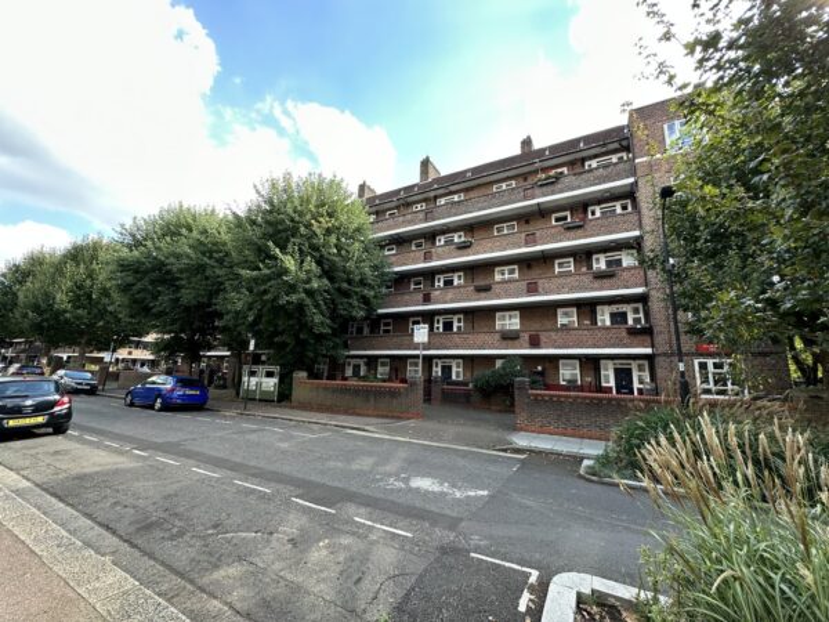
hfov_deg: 102.1
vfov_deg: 85.7
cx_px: 414
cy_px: 311
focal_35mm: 14
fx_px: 335
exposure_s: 1/170
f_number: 2.2
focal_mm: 2.22
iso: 40
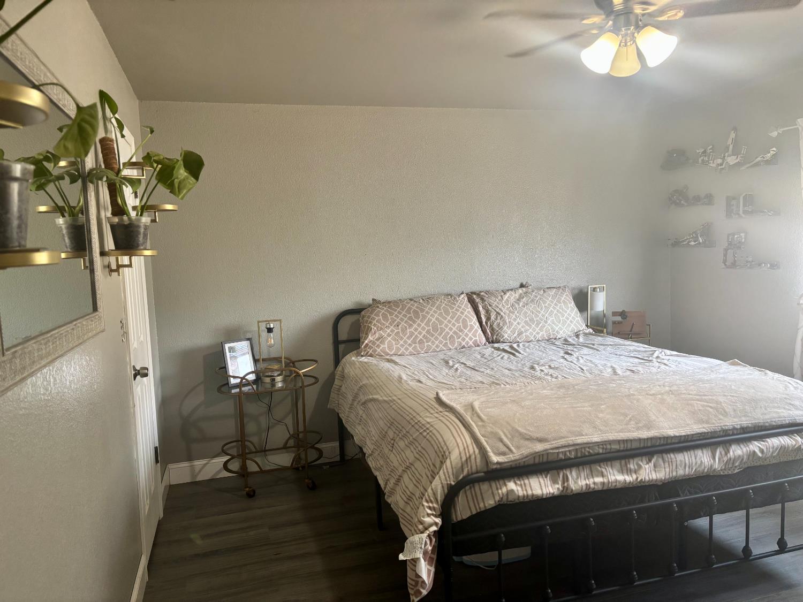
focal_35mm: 26
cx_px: 402
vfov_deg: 53.1
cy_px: 301
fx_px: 603
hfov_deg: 67.3
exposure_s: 1/60
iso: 125
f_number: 1.6
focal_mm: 5.96
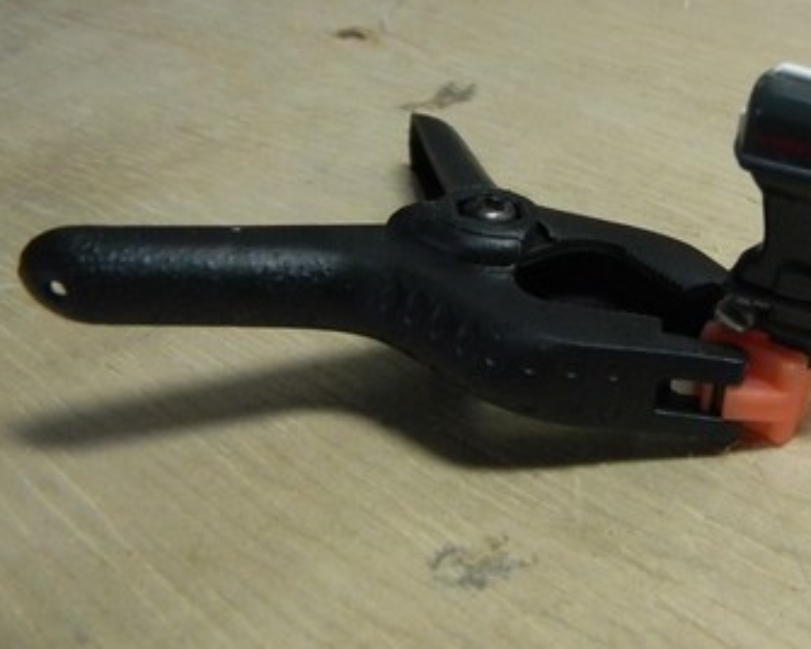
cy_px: 136
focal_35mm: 53
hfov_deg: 33.0
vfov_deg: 28.1
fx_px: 1272
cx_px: 775
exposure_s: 1/51
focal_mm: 5
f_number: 3.5
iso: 400
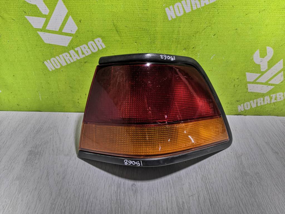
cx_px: 142
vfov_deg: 51.4
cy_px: 107
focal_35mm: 27
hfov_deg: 65.3
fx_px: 222
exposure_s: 1/50
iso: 125
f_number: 1.8
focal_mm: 3.95
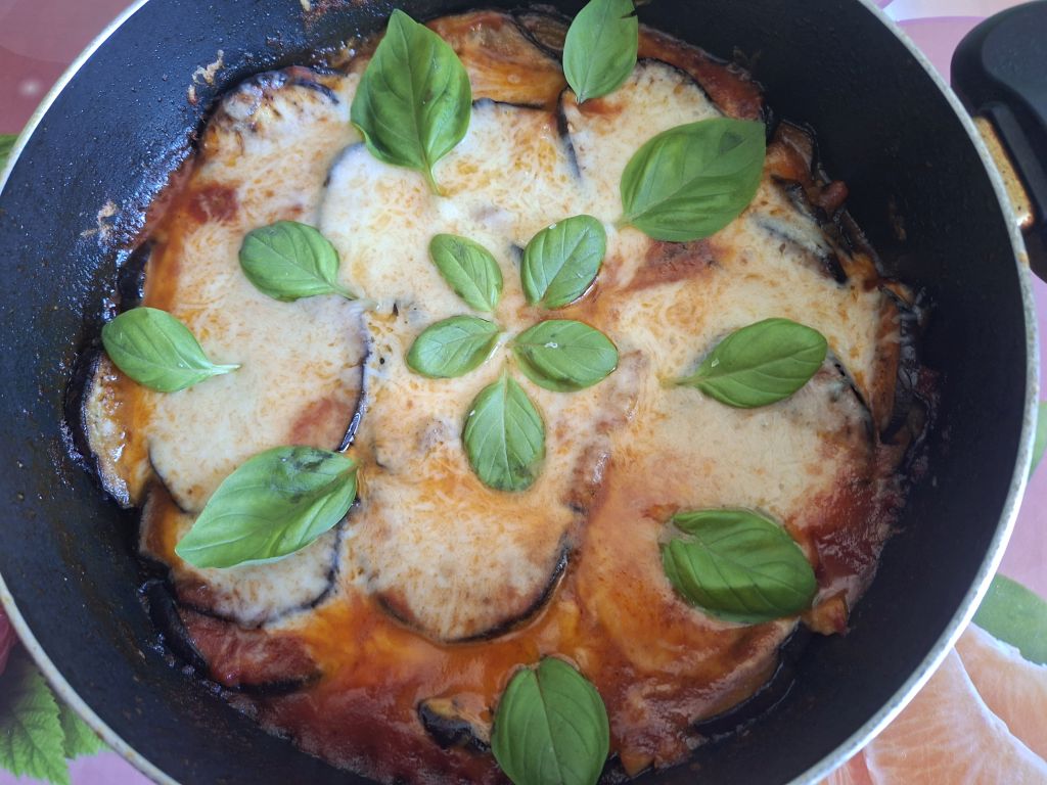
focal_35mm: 23
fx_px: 696
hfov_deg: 73.9
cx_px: 524
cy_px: 392
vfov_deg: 58.9
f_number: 1.8
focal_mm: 5.54
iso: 320
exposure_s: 1/33
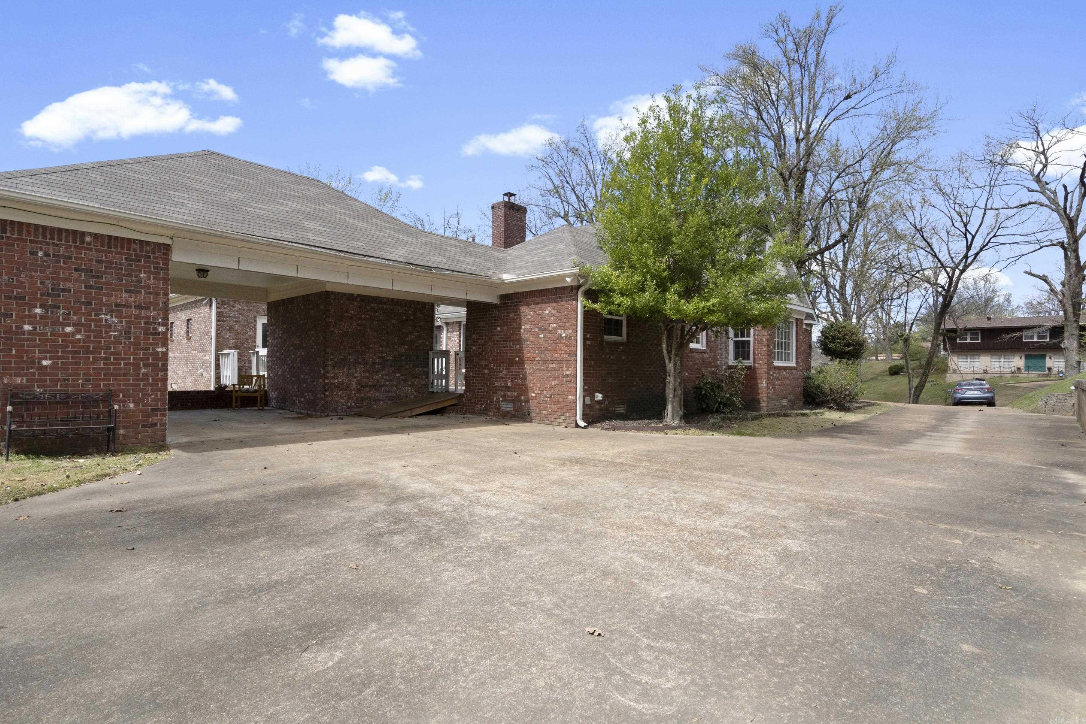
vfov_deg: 70.4
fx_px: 513
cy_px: 362
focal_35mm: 17
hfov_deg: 93.3
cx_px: 543
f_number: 9
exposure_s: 1/2500
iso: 1250
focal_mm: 17
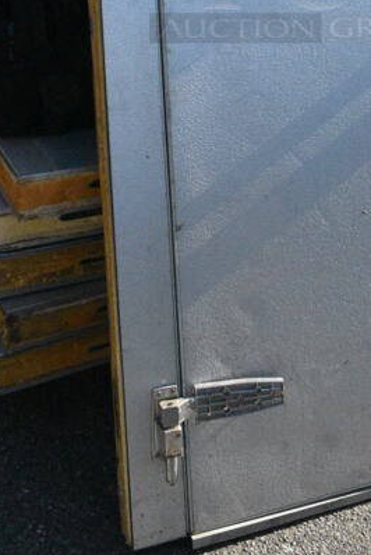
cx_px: 305
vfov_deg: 29.7
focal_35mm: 62
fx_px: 957
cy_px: -30
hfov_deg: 21.6
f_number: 20
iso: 6400
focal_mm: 18
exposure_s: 1/1600
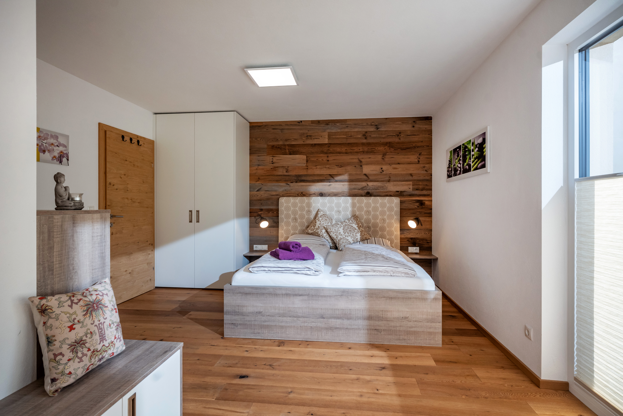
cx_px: 312
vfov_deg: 67.4
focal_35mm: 18
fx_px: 311
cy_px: 208
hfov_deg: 90.0
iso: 400
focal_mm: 18
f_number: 6.8
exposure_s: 1/100
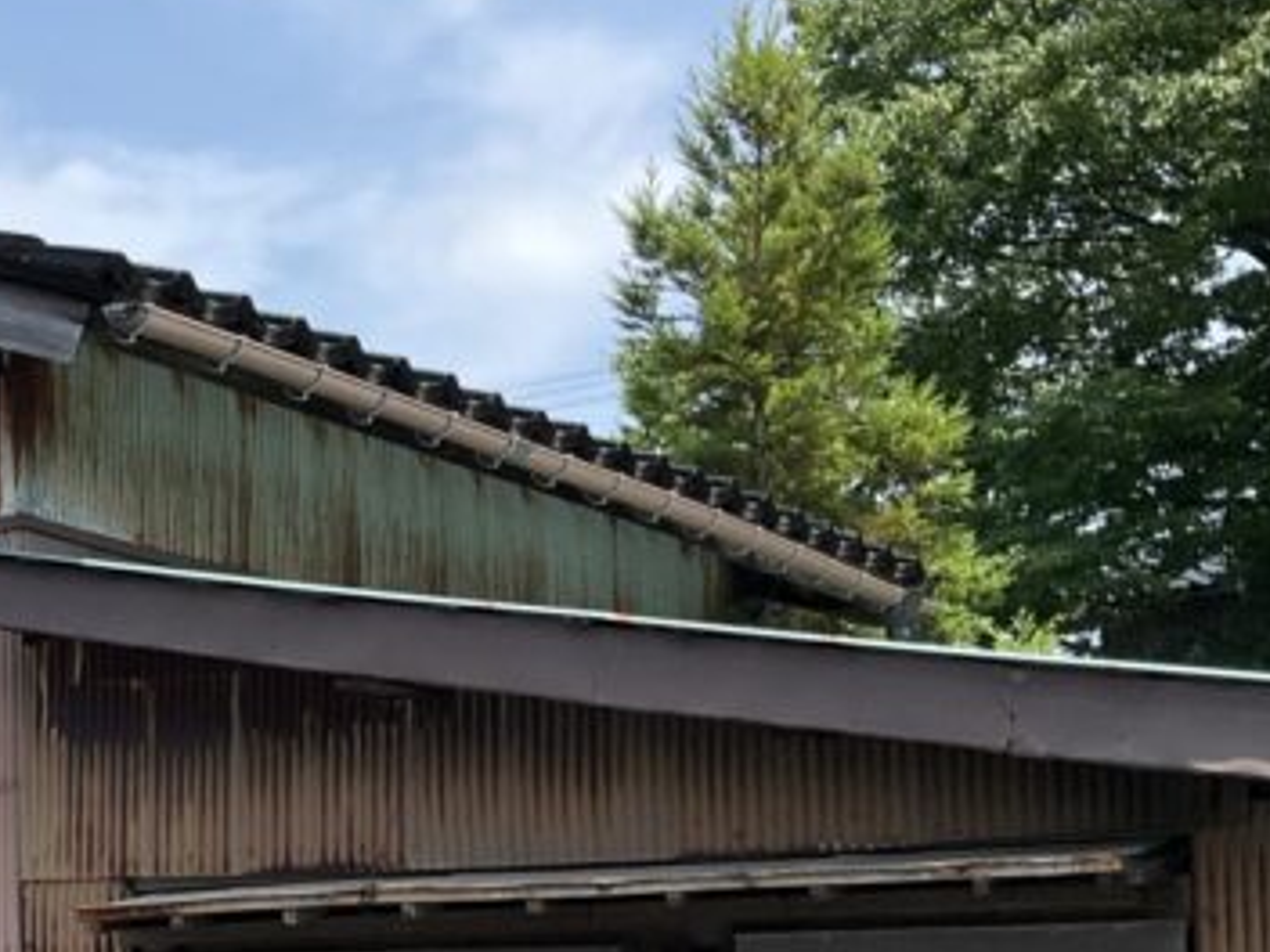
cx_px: -278
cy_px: 902
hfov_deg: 22.6
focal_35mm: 79
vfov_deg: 18.3
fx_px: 2898
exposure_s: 1/1250
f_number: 1.8
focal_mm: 3
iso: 25
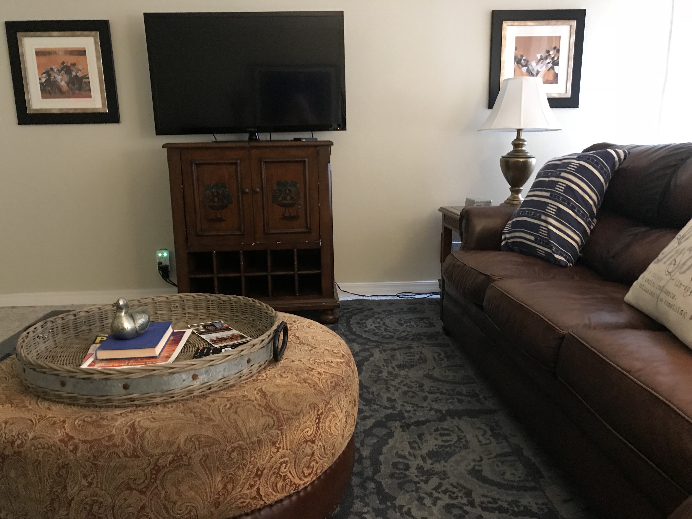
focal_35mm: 28
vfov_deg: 49.7
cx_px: 346
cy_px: 260
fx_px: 560
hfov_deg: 63.4
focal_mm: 3.99
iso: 100
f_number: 1.8
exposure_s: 1/6
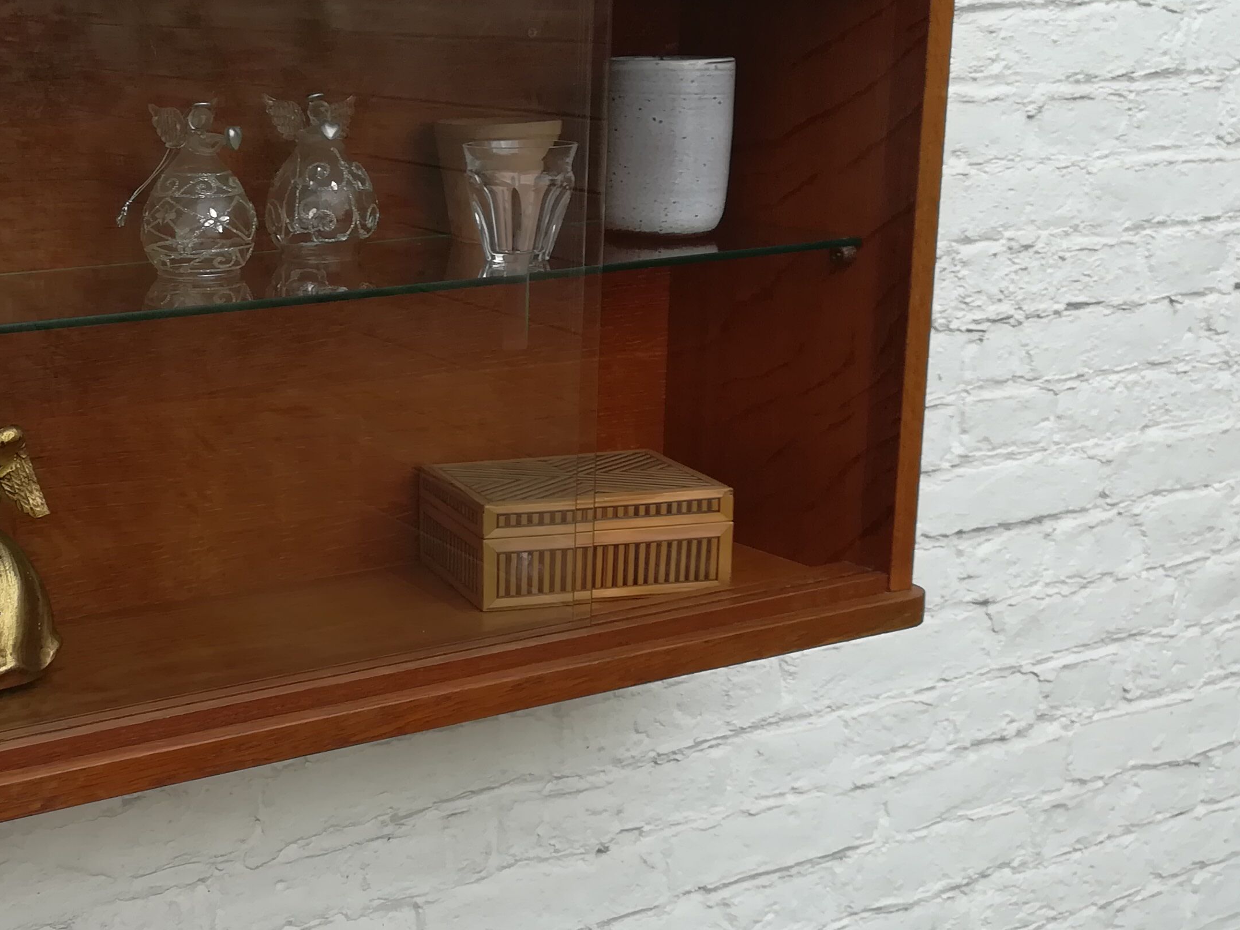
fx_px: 1720
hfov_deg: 36.9
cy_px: 395
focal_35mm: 48
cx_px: 100
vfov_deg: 30.2
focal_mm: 3.83
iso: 50
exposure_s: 1/100
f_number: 2.2
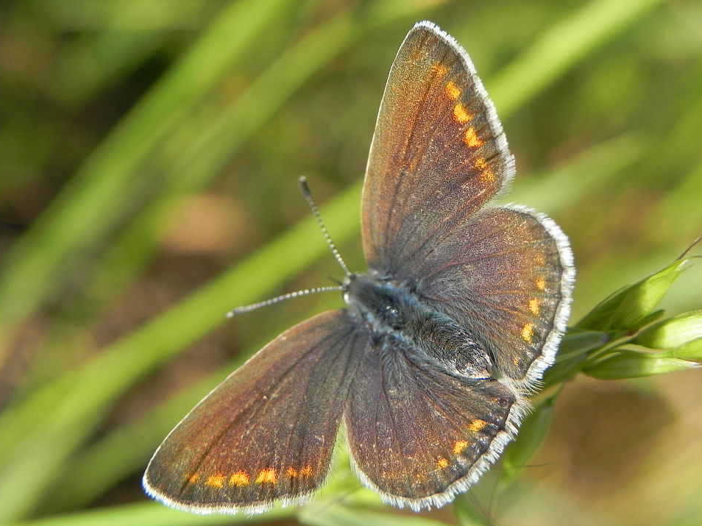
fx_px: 2068
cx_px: 344
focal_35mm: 102
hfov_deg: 19.3
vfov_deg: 14.5
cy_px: 265
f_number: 4.5
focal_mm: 16.9
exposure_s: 1/610
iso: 160
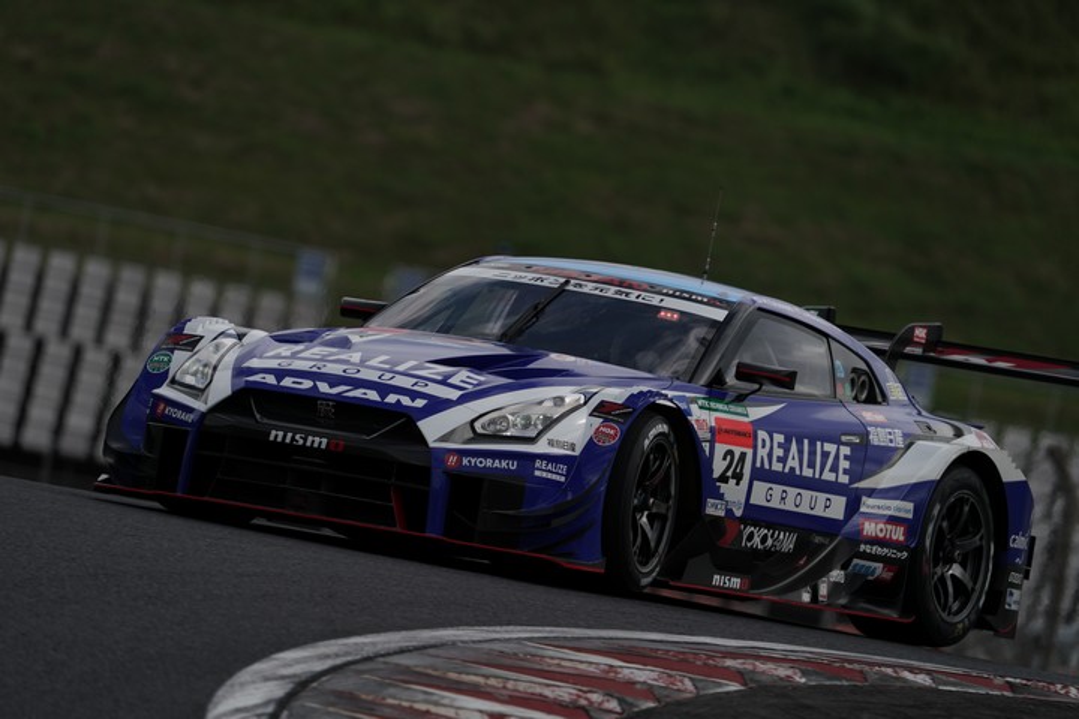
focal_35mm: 500
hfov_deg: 4.1
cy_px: 360
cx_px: 540
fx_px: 14985
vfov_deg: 2.7
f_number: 7.1
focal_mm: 500
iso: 100
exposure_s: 1/800
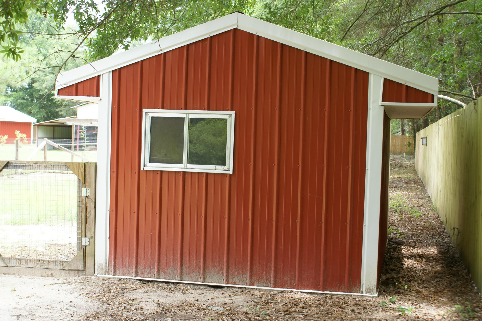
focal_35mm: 52
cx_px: 241
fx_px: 703
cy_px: 160
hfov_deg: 37.9
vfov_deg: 25.8
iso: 100
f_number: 5.6
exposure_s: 1/80
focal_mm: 35
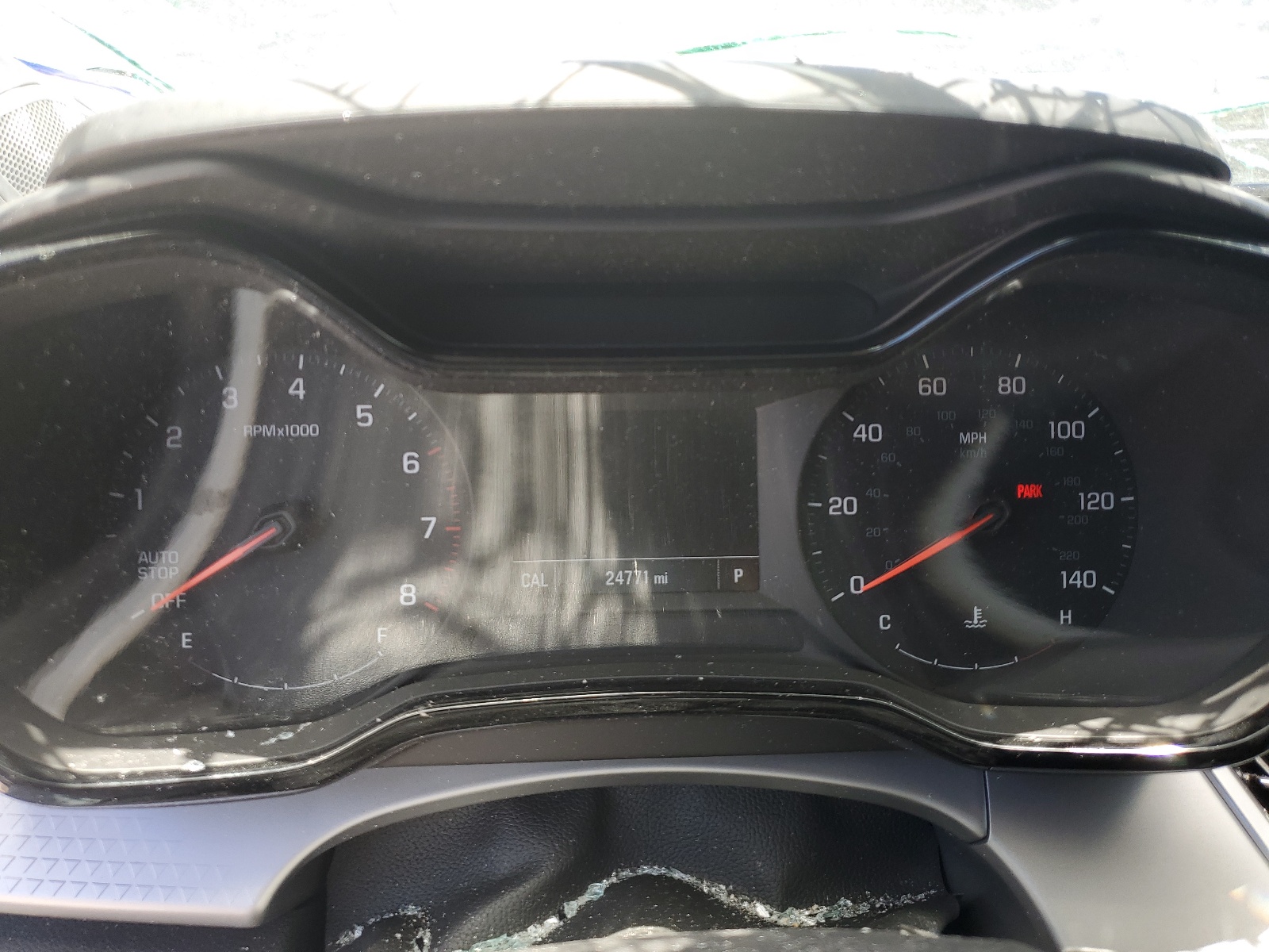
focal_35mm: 26
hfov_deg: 67.3
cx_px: 634
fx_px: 953
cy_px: 476
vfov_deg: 53.1
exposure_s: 1/217
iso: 50
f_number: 1.5
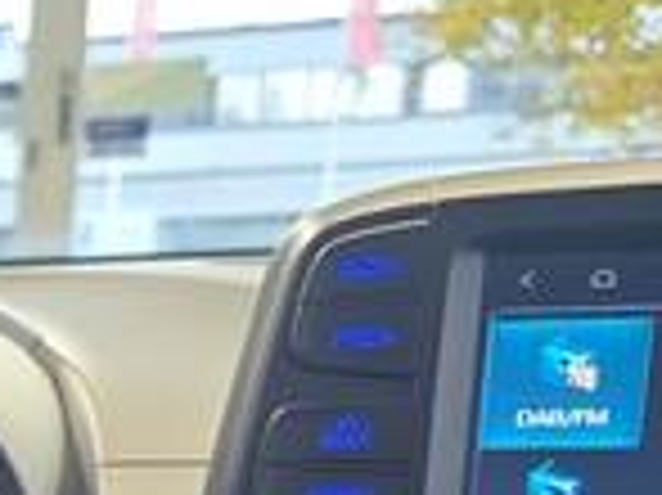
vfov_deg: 13.3
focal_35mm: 100
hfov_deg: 15.1
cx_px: -743
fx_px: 1911
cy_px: 882
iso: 400
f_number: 1.7
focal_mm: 6.3
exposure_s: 1/100
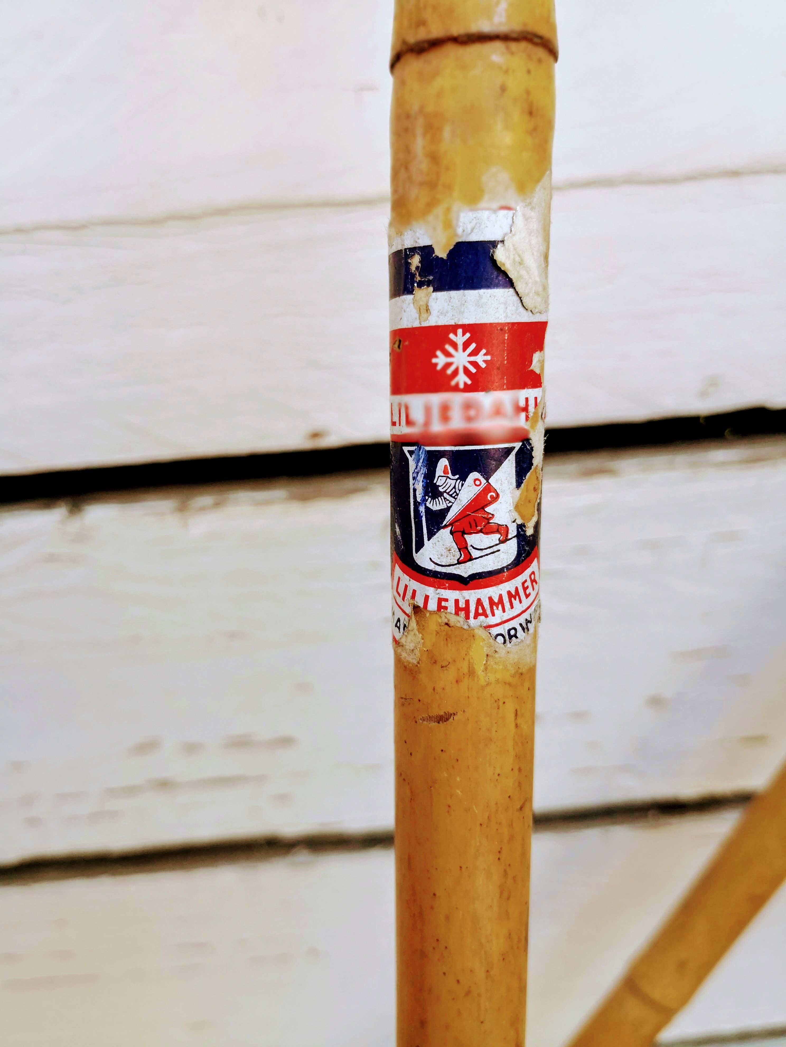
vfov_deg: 65.3
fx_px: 817
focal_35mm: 27
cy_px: 524
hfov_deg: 51.4
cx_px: 393
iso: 64
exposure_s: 1/50
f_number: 4
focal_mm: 3.95
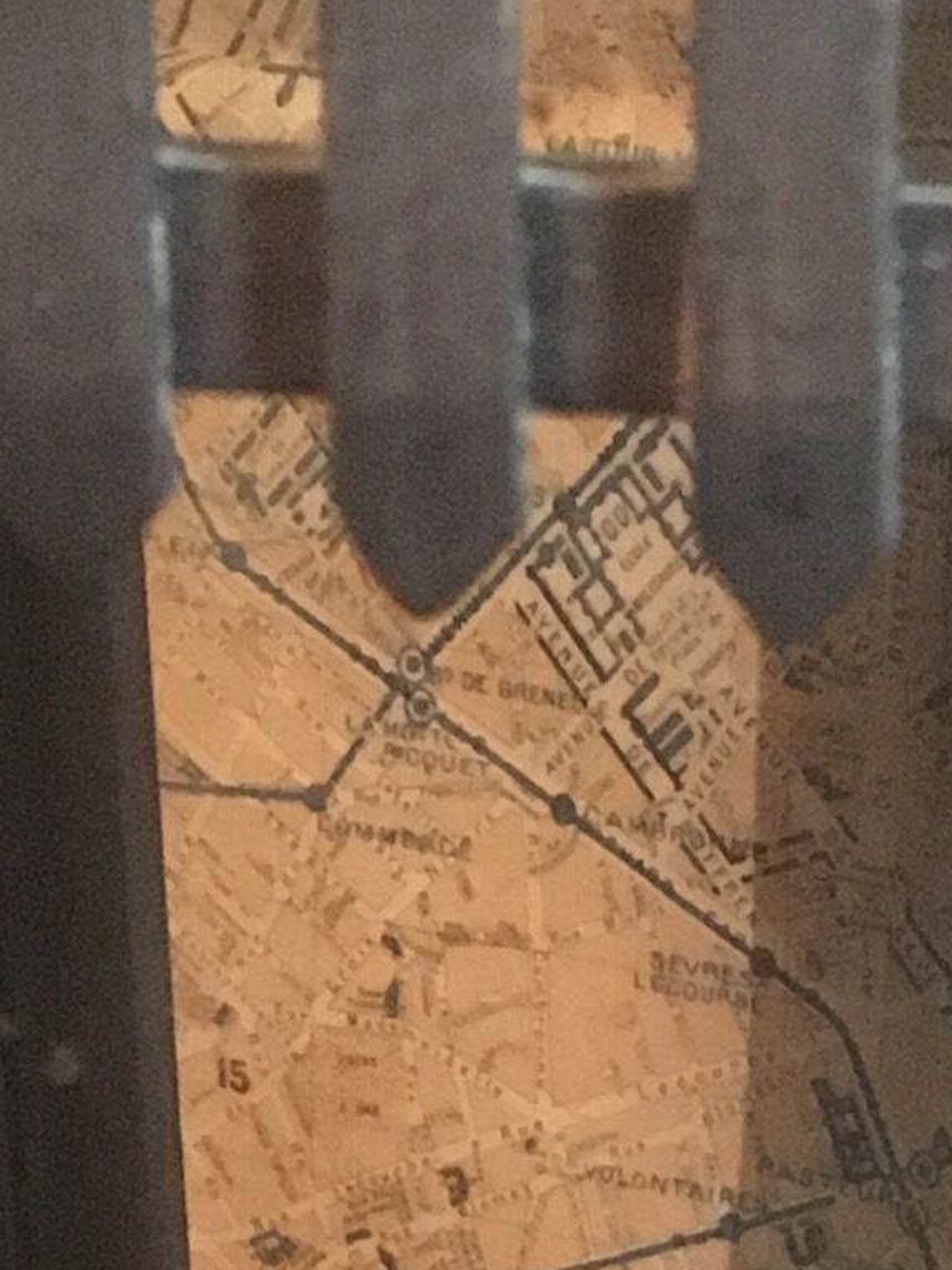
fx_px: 5610
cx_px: 758
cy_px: 2179
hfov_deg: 9.7
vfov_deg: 12.0
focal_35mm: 153
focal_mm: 4.15
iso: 320
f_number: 2.2
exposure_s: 1/17
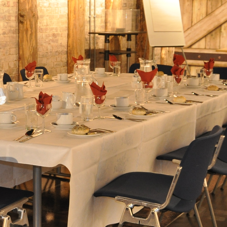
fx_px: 668
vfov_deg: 19.3
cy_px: 121
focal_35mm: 90
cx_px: 52
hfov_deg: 19.1
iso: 800
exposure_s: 1/40
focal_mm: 22
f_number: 5
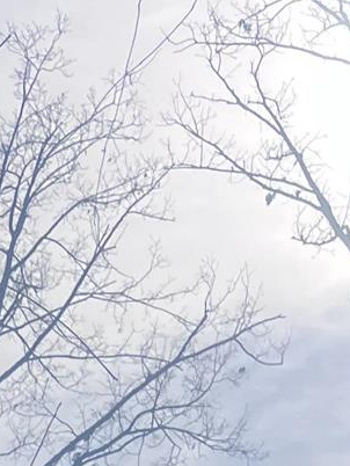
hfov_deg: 9.2
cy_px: 1327
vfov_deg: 10.3
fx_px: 2007
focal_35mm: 149
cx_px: -394
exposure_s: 1/2410
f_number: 1.6
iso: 50
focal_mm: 5.1
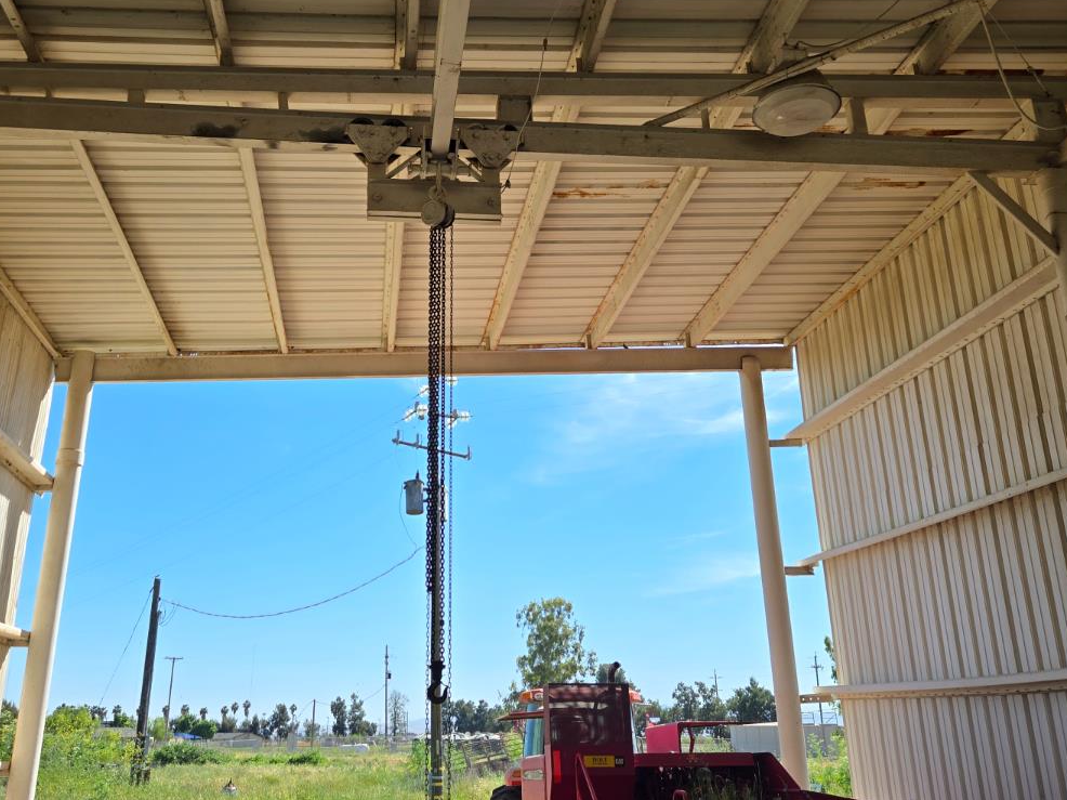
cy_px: 320
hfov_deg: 52.5
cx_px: 457
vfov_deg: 40.5
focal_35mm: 35
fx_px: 1079
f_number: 1.8
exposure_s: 1/1399
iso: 25
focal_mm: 5.4
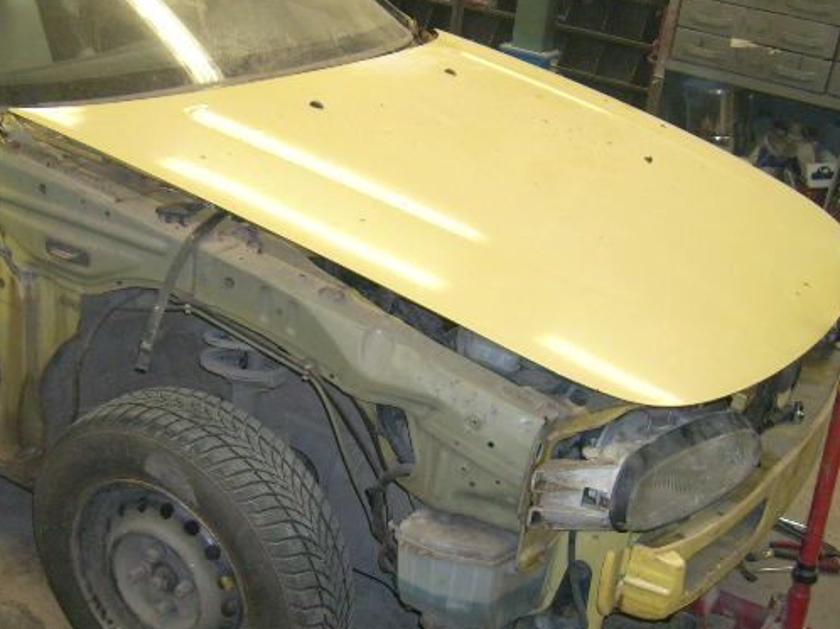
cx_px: 342
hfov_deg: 41.9
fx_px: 1091
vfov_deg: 32.1
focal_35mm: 45
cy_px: 358
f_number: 2.8
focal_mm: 5.95
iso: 100
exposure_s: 1/60
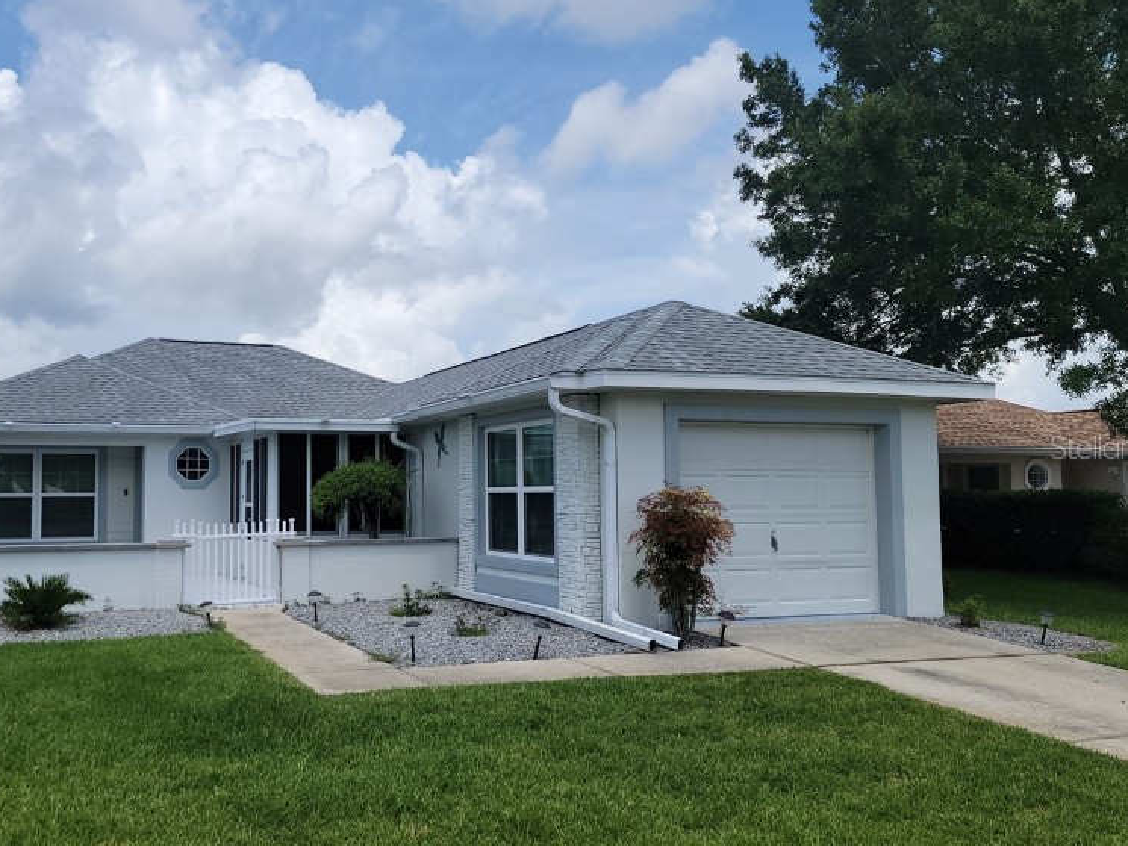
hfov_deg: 54.7
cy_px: 446
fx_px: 1076
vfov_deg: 42.9
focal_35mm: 33
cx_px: 418
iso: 16
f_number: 1.8
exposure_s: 1/1448
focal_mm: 6.7
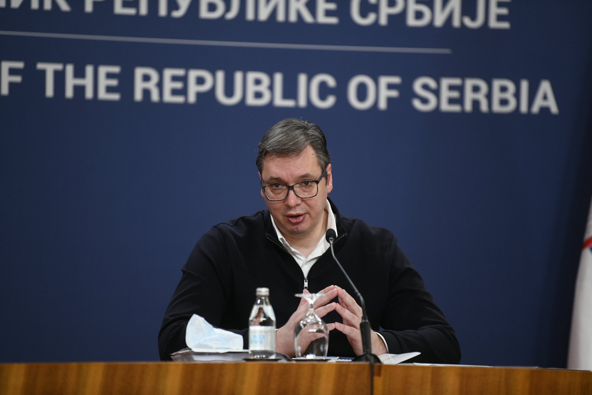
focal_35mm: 200
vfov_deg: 6.9
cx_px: 296
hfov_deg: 10.3
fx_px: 3289
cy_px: 198
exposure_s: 1/400
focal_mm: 200
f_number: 2.8
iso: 2000
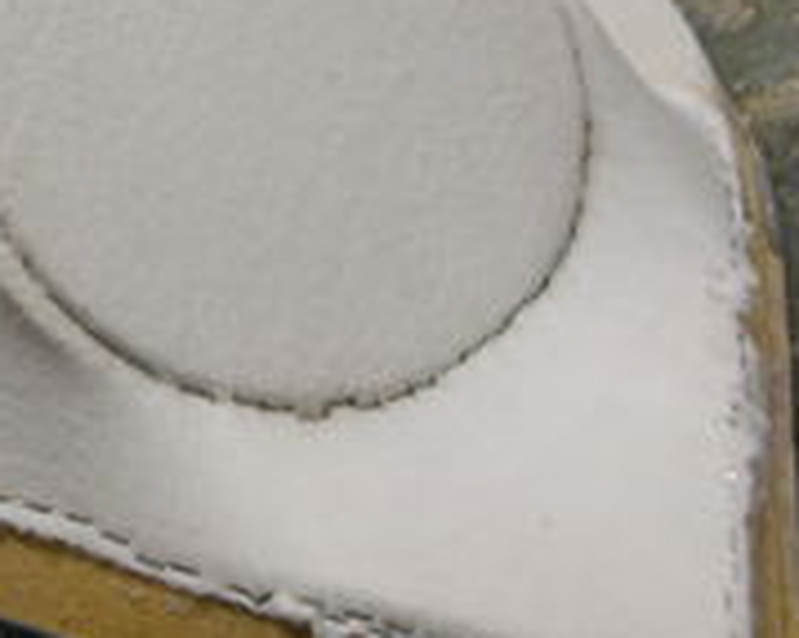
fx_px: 2860
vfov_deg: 12.7
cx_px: -121
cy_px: 109
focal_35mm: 121
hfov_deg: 15.4
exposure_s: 1/40
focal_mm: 24
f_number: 4
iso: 160
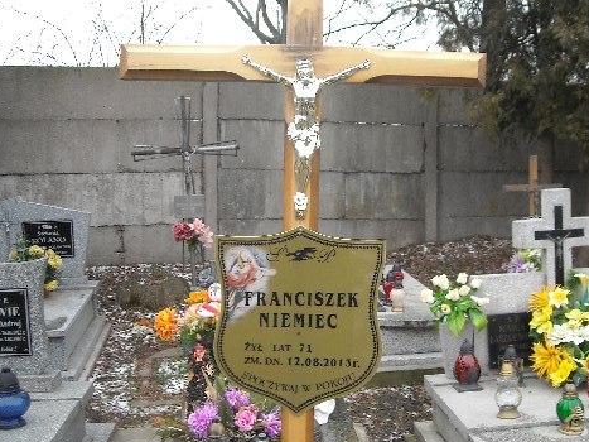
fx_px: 817
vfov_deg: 30.2
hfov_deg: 39.6
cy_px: 253
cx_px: 335
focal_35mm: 48
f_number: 2.8
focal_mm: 5.7
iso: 135
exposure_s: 1/239
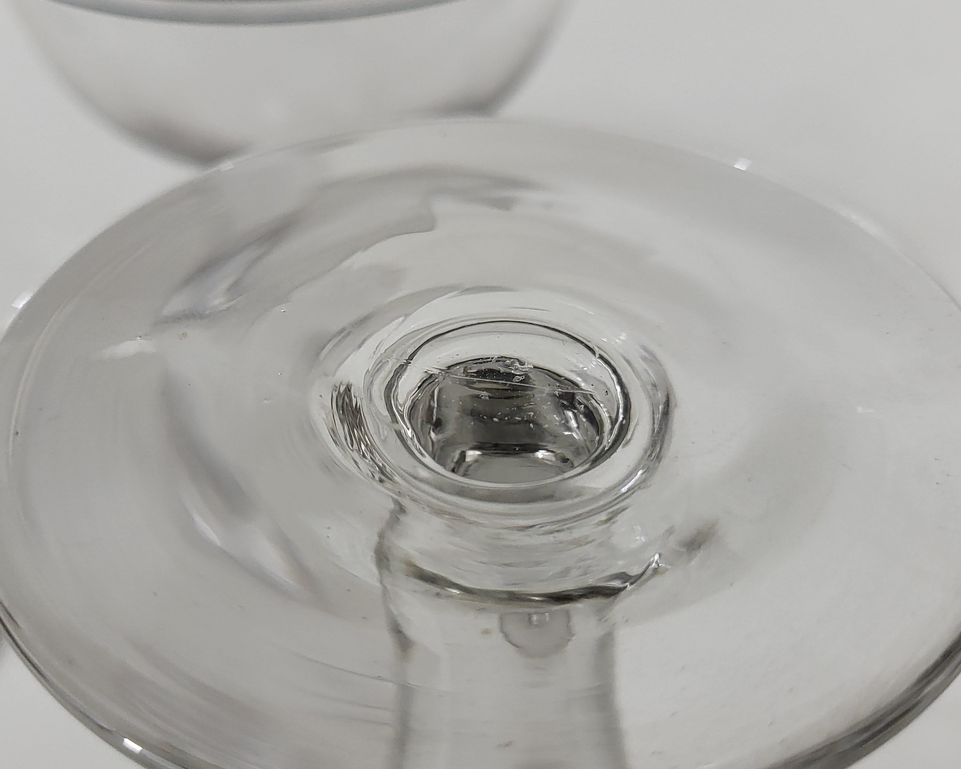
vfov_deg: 40.1
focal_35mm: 37
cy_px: 398
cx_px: 425
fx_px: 1052
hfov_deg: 49.0
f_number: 1.8
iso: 200
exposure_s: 1/100
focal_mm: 5.4
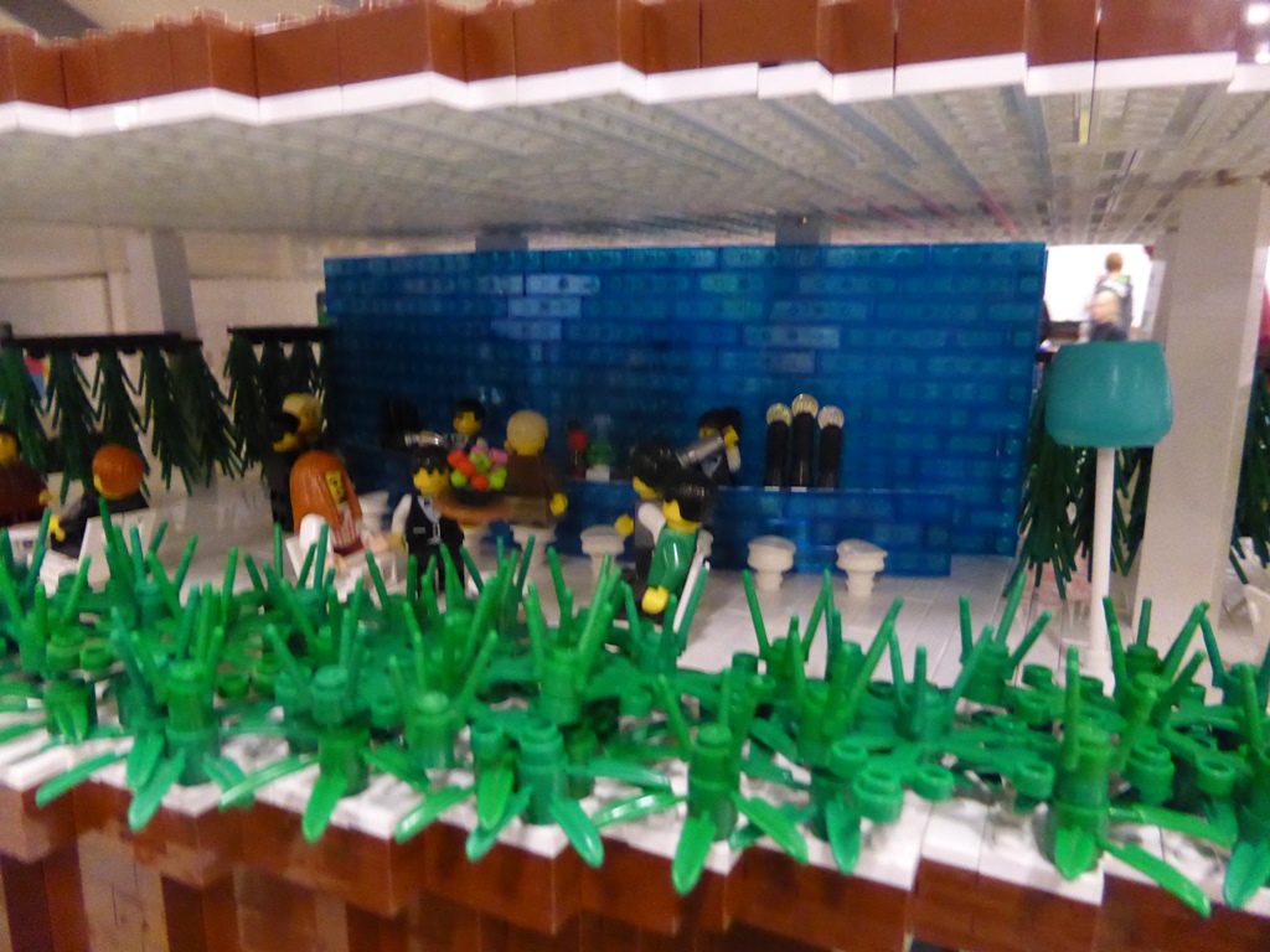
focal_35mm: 24
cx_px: 635
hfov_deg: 71.6
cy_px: 476
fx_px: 881
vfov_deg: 56.8
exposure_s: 1/25
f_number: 3.3
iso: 1600
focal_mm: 4.3
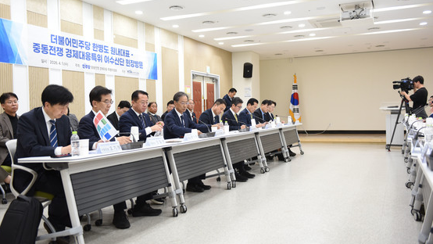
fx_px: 413
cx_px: 216
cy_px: 119
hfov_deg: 55.3
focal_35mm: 36
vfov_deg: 32.9
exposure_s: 1/320
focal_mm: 34
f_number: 3.2
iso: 1250
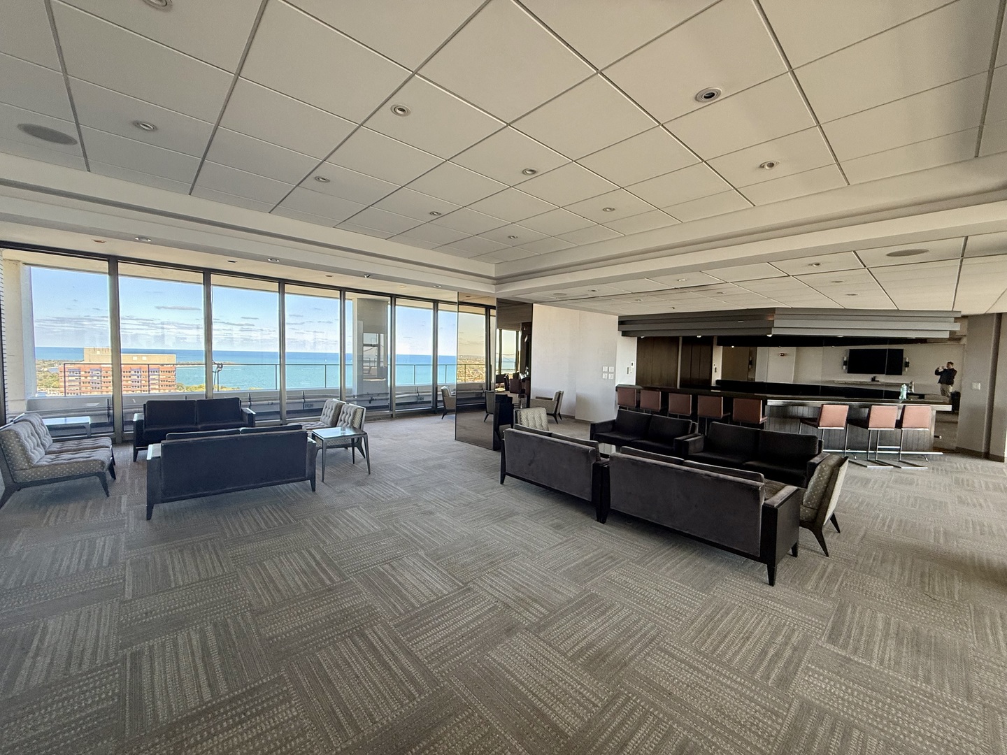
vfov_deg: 85.7
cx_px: 504
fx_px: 407
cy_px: 378
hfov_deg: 102.1
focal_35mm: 14
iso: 160
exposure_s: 1/99
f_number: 2.2
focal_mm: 2.22
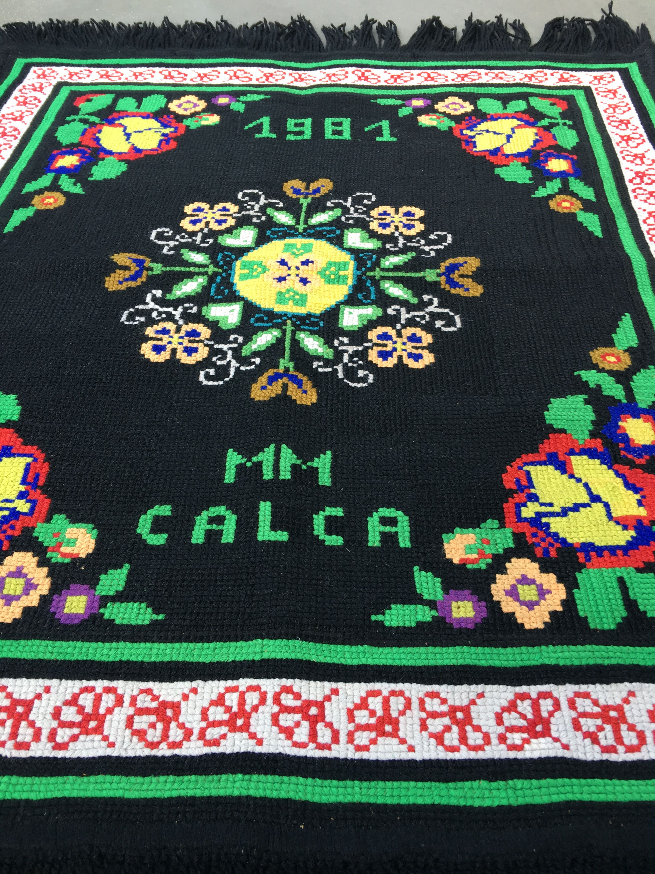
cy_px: 437
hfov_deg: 48.2
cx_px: 328
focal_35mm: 29
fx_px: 732
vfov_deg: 61.7
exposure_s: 1/100
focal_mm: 4.15
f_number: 2.2
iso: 25
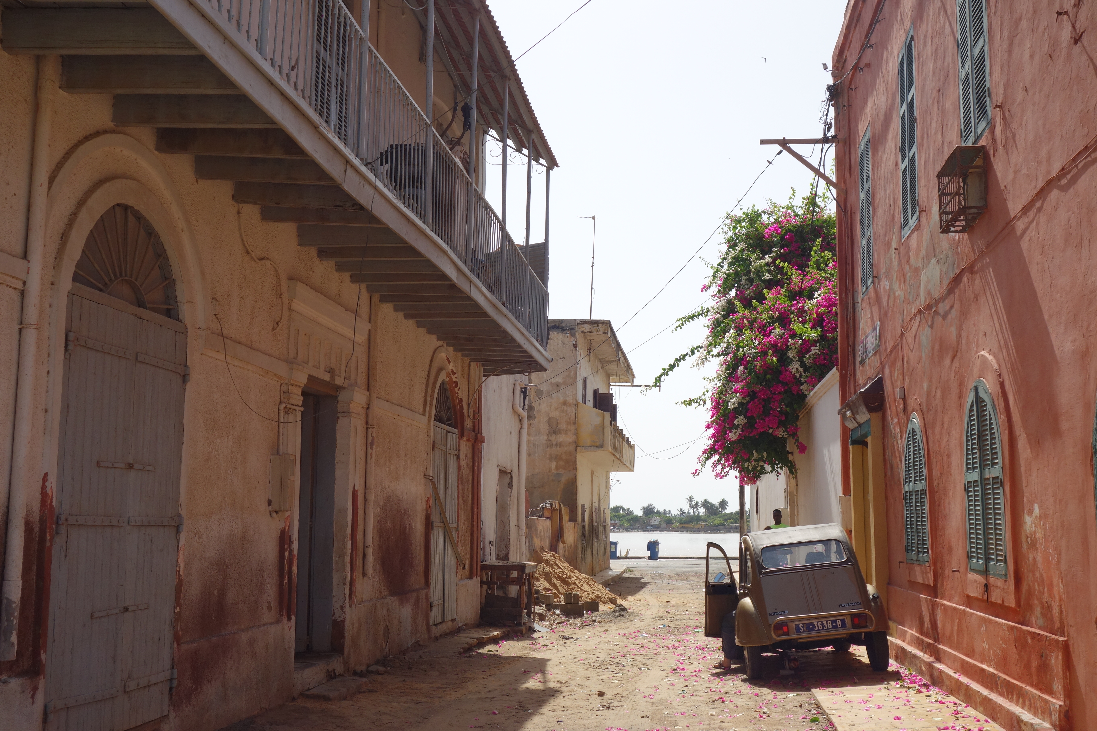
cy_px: 366
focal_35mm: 42
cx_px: 548
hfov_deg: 46.4
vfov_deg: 31.9
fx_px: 1280
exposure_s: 1/500
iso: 125
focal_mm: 15.45
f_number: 5.6
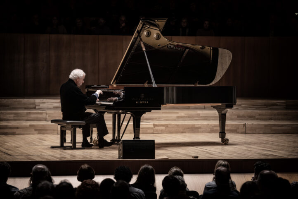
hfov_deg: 14.4
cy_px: 100
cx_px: 149
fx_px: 1183
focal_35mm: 143
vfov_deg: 9.6
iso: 1600
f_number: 4.5
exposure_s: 1/250
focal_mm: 143
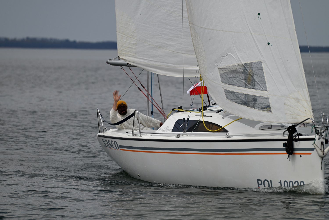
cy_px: 110
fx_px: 2742
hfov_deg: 6.9
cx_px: 164
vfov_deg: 4.6
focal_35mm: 300
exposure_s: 1/1000
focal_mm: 300
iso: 110
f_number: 5.6
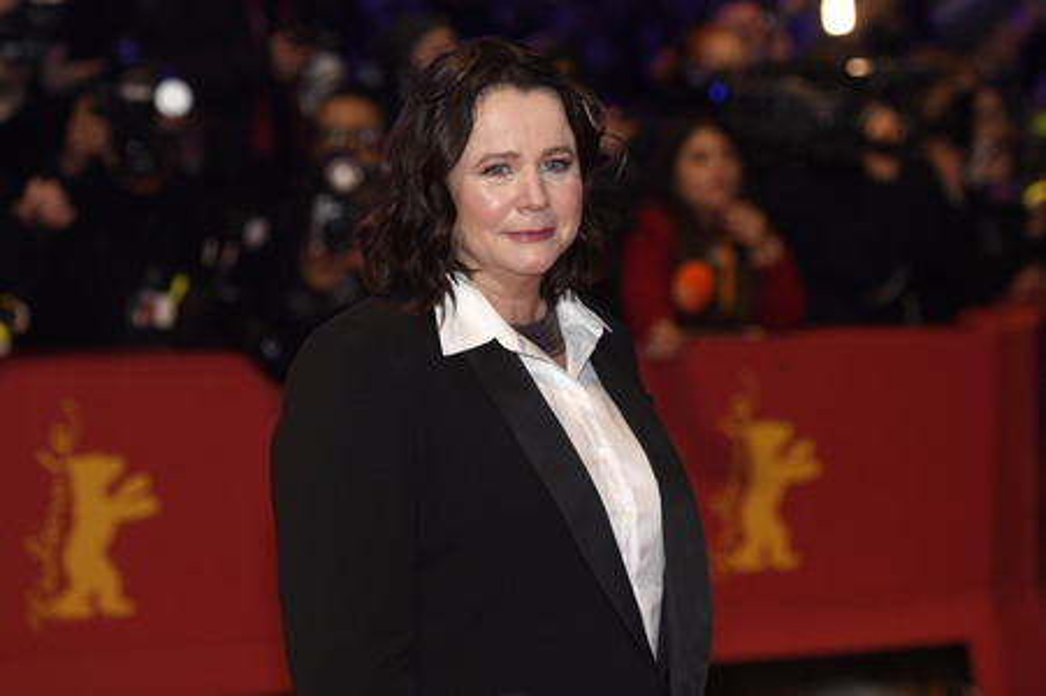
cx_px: 523
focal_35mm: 100
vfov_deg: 13.7
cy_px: 348
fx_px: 2903
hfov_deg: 20.4
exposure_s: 1/640
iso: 800
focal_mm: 100
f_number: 3.5
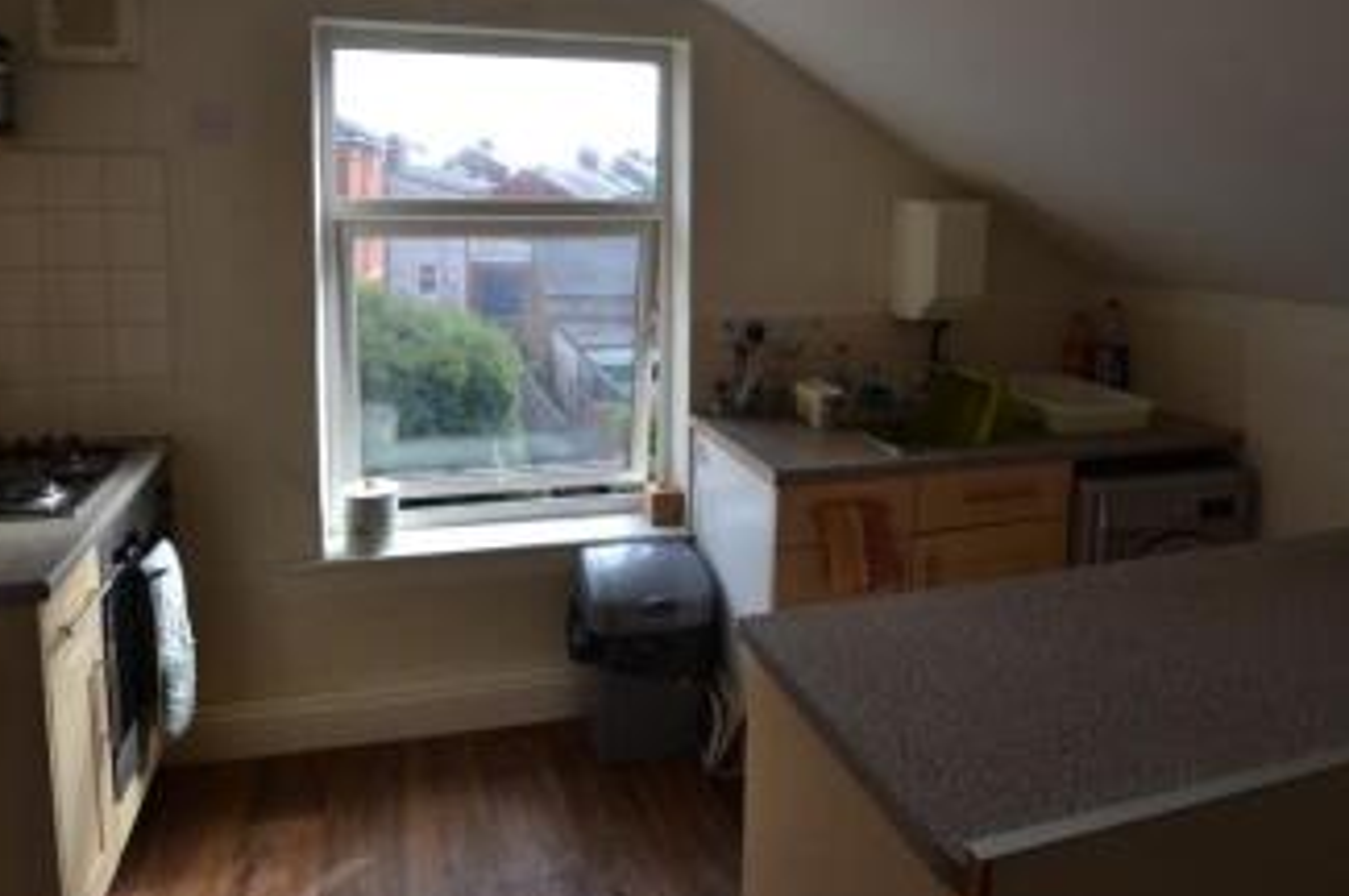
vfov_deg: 55.7
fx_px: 824
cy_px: 288
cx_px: 656
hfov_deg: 78.6
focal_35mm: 22
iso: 250
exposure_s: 1/125
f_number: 5.6
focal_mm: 10
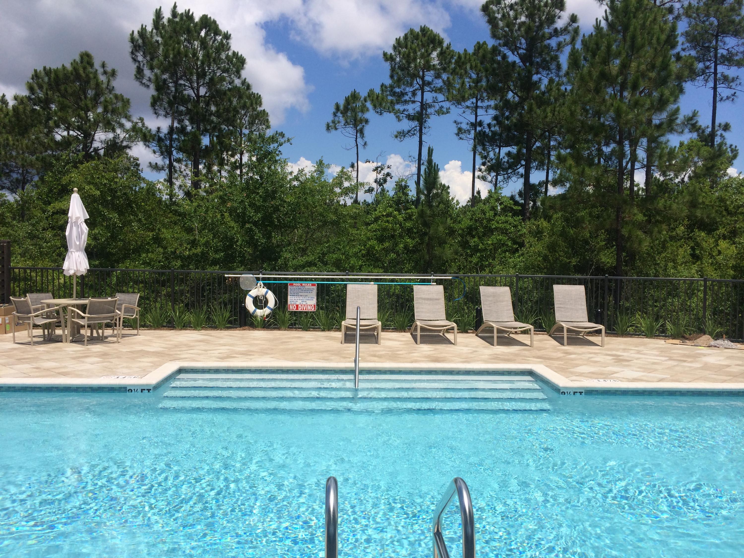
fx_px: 645
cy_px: 279
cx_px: 372
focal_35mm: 30
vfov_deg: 46.8
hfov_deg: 60.0
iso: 40
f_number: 2.2
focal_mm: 4.12
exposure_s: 1/3425
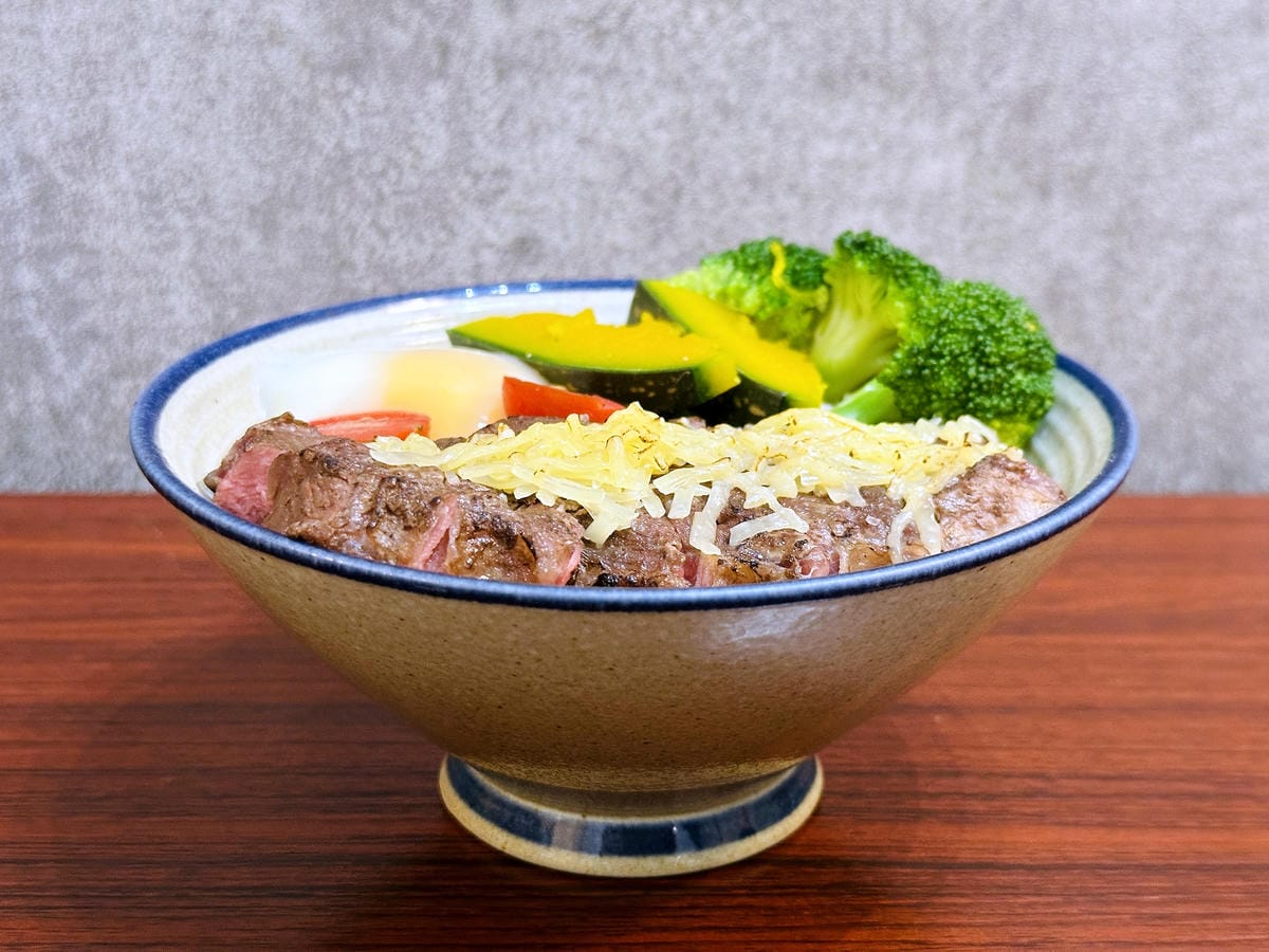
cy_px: 476
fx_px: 1760
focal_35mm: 48
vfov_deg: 30.3
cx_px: 634
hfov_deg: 39.7
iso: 250
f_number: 1.78
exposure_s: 1/60
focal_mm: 6.86
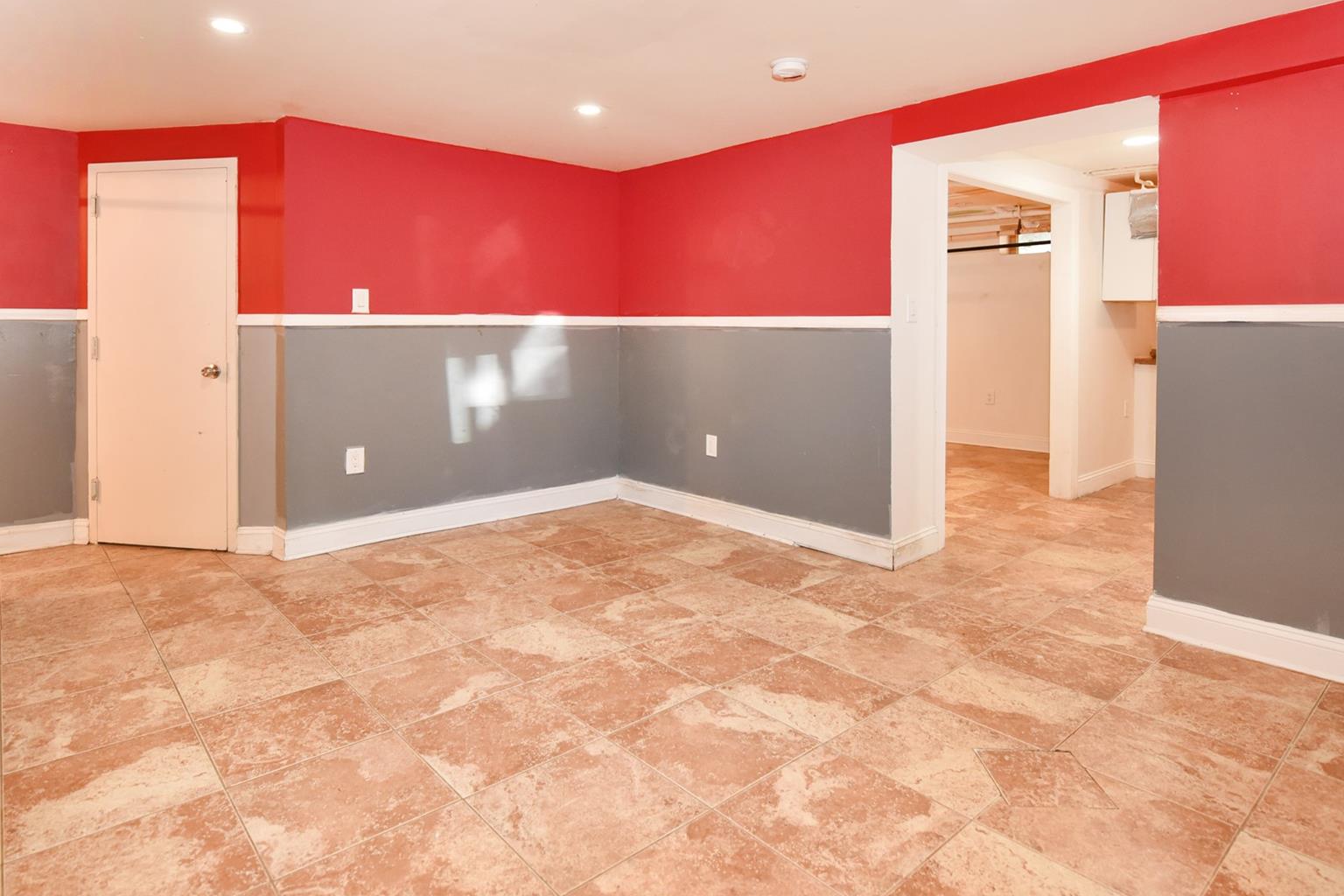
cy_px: 332
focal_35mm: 20
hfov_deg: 83.8
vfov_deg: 61.0
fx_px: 747
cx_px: 728
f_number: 3.5
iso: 1600
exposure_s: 1/60
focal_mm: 15
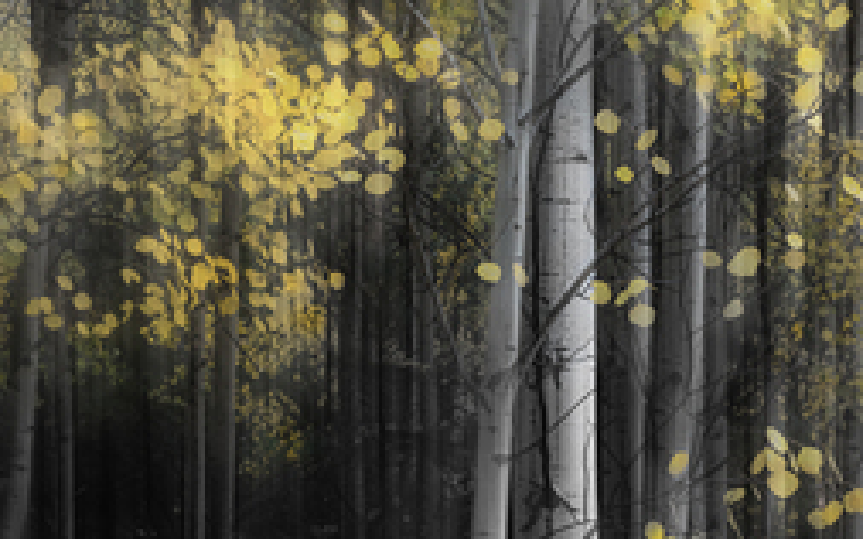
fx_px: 3292
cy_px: 563
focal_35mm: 140
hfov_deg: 14.7
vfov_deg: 9.3
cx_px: 843
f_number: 7.1
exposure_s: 1/320
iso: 400
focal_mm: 58
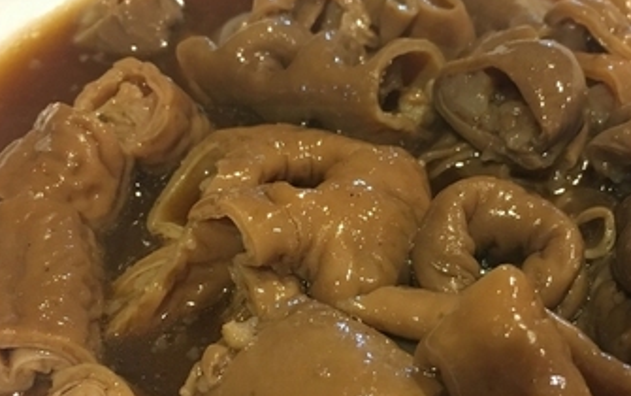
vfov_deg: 23.5
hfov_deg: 36.7
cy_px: 275
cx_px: 379
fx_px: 947
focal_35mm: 55
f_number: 2.2
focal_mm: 4.15
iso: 200
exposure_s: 1/17
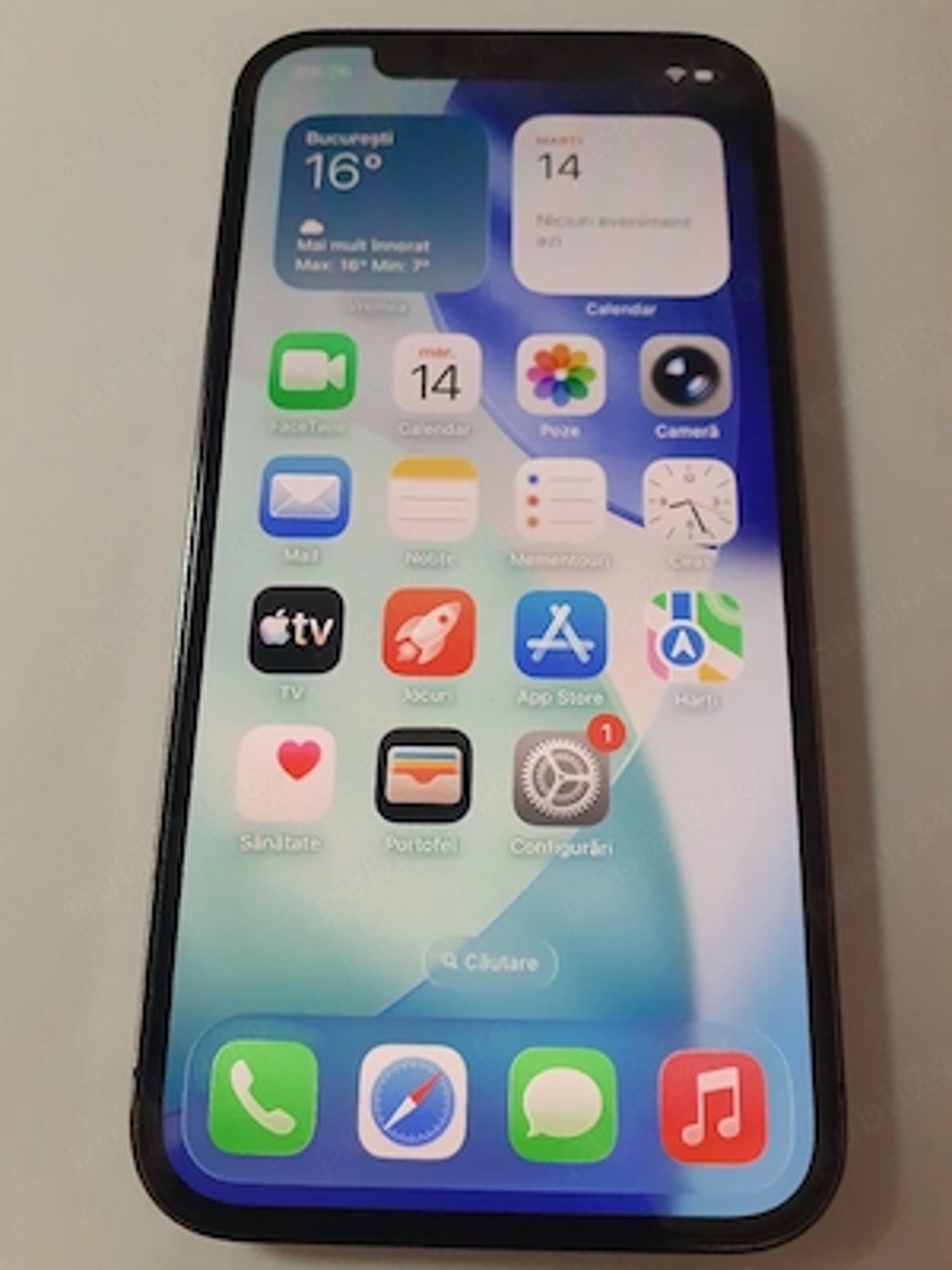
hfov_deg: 51.4
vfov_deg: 65.3
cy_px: 635
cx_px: 476
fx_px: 990
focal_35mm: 27
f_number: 1.9
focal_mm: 3.6
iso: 200
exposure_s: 1/50
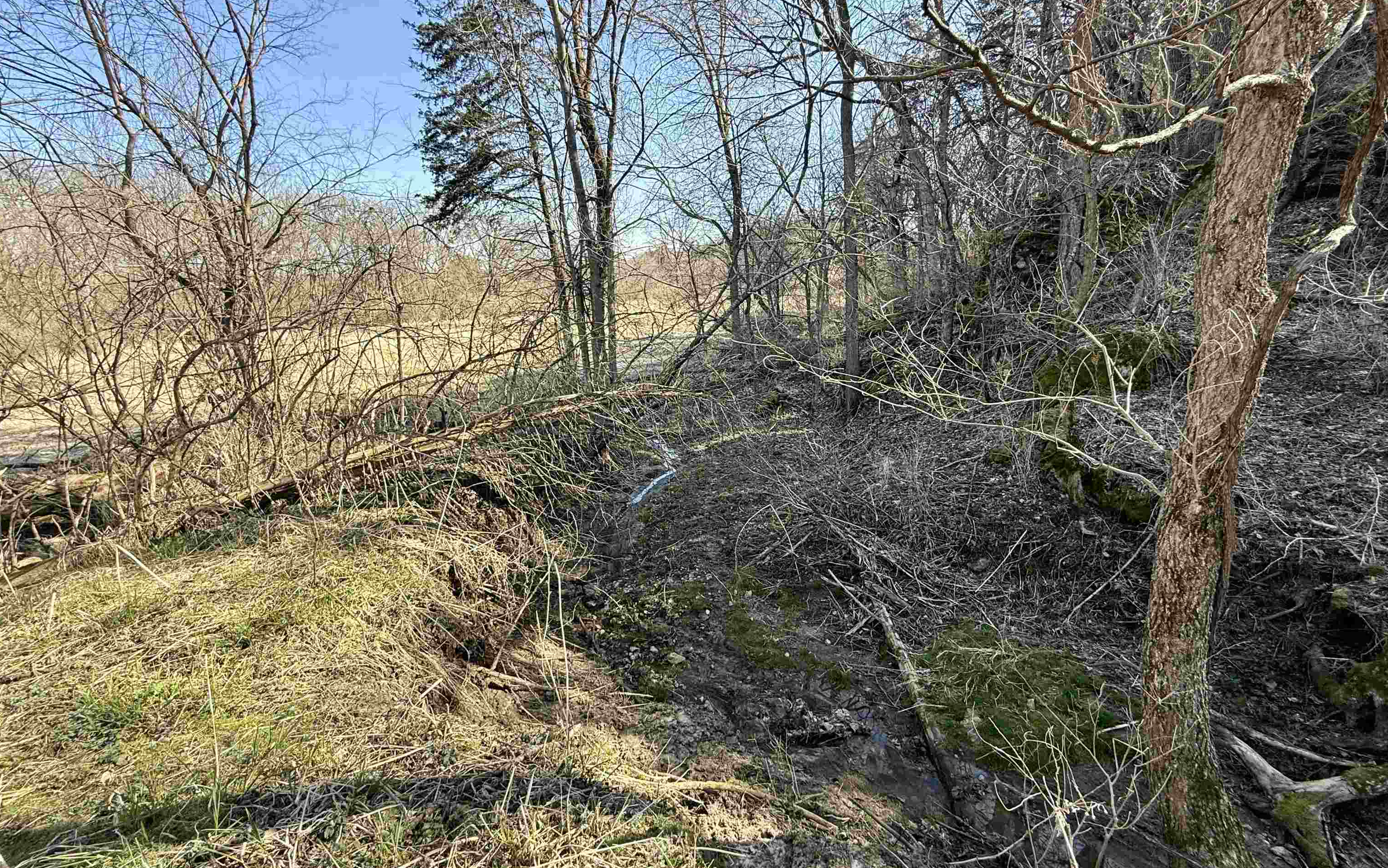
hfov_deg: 101.5
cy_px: 427
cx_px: 697
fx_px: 567
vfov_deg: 74.8
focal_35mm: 15
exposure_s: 1/306
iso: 64
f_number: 2.2
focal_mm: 2.22
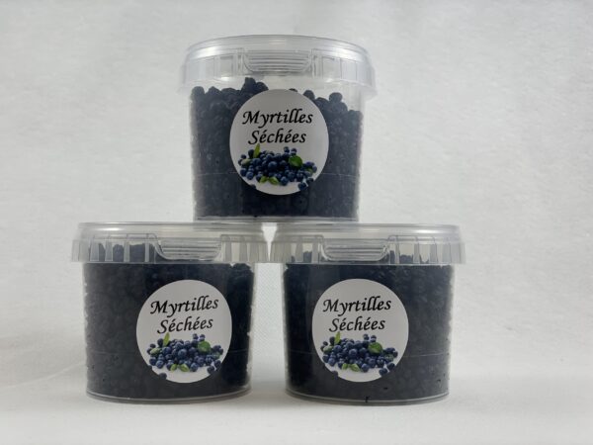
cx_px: 296
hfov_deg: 36.8
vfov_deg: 28.0
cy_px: 222
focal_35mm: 52
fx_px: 891
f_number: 2
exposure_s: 1/100
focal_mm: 6
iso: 25
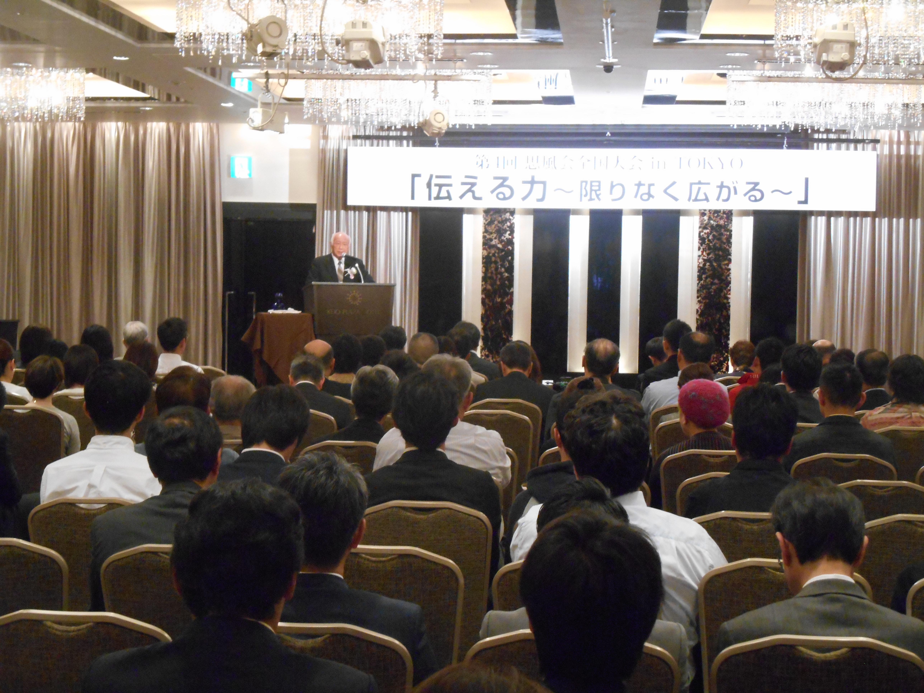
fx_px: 1628
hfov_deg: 31.7
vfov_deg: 24.0
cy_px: 346
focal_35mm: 61
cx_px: 462
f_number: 4.4
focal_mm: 10.9
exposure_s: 1/20
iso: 800
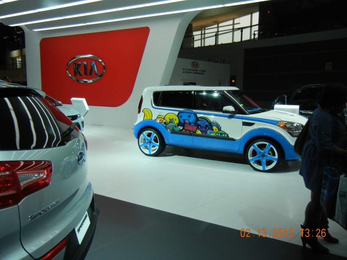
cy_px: 130
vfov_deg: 46.8
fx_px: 301
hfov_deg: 60.0
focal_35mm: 30
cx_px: 174
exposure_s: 1/133
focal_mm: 5.4
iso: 160
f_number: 3.5
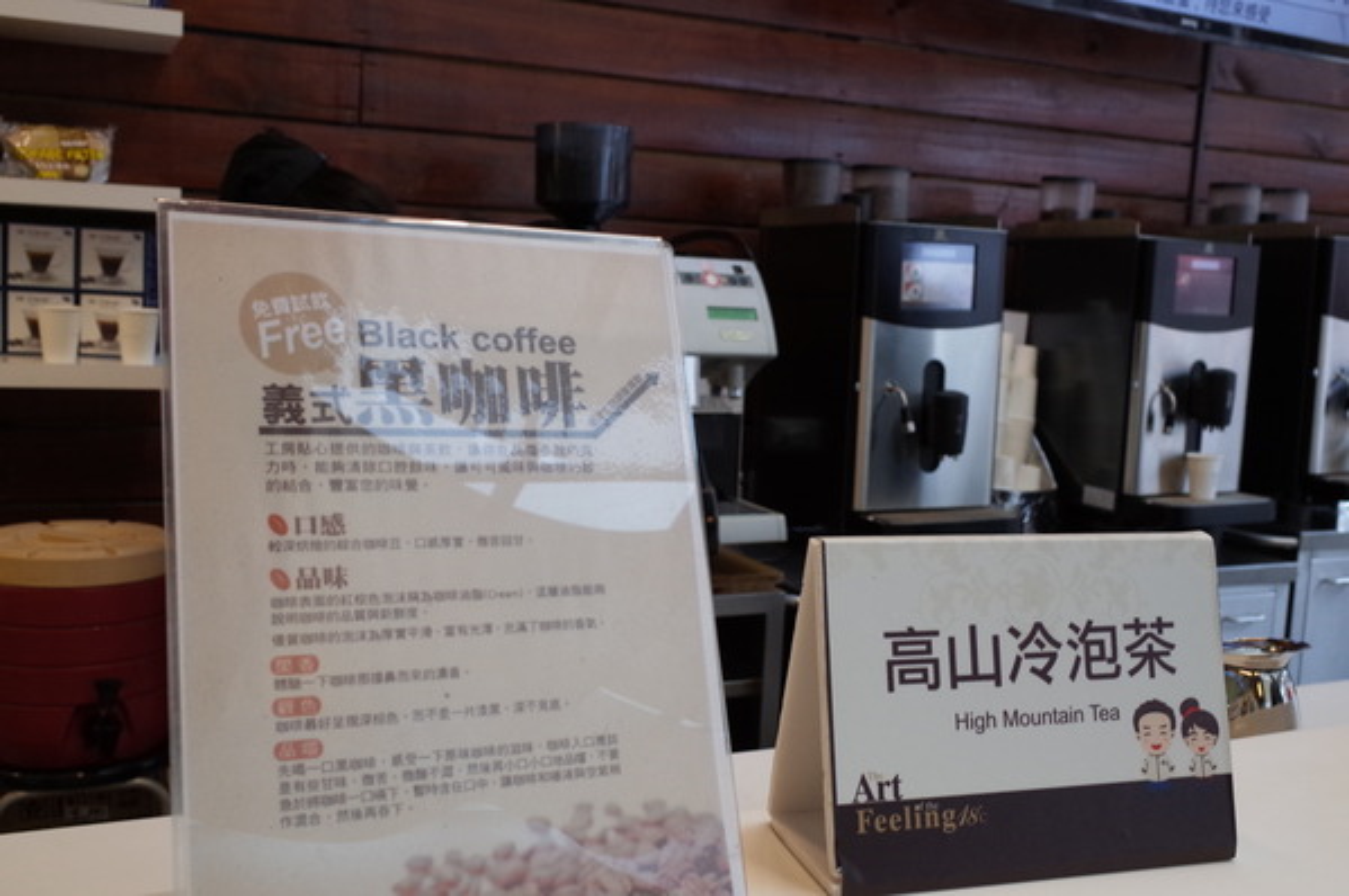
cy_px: 448
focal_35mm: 35
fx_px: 1310
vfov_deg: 37.8
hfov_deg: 54.5
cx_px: 674
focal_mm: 18.3
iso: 800
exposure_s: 1/40
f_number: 5
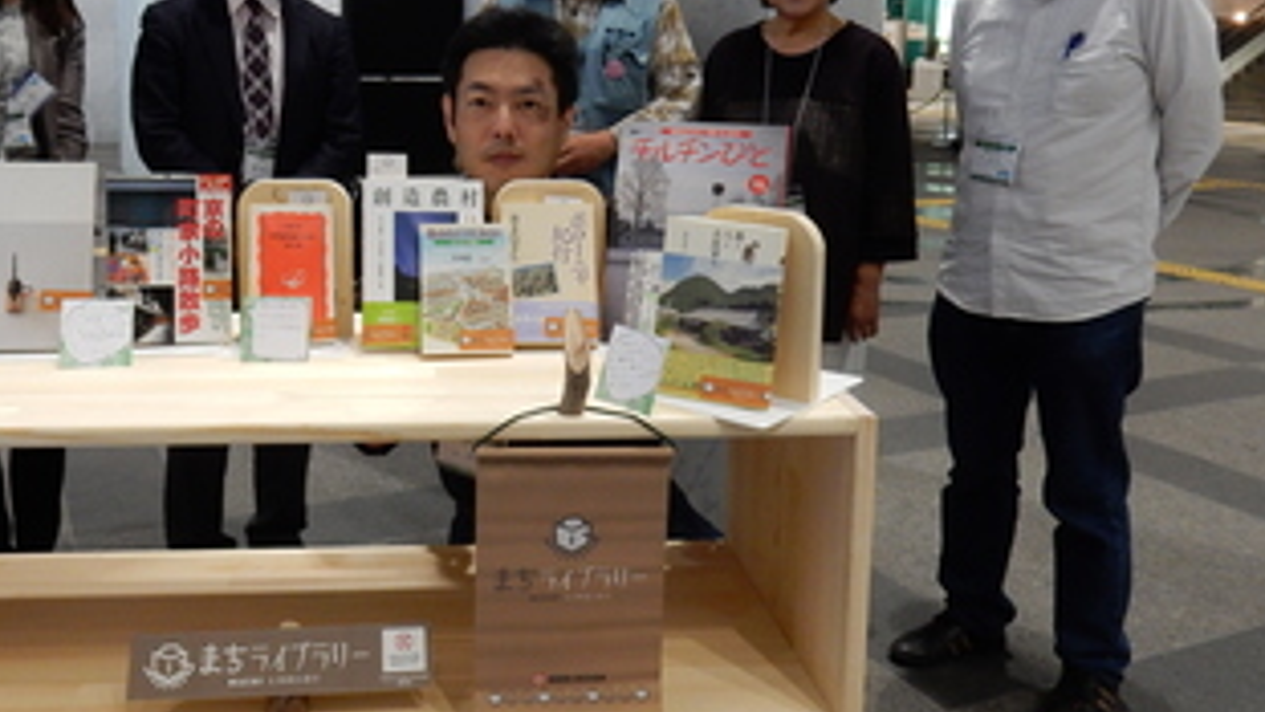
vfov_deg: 33.3
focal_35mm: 35
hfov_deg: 56.0
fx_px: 1174
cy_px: 220
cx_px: 484
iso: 400
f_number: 3.7
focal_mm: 4.5
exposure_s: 1/30
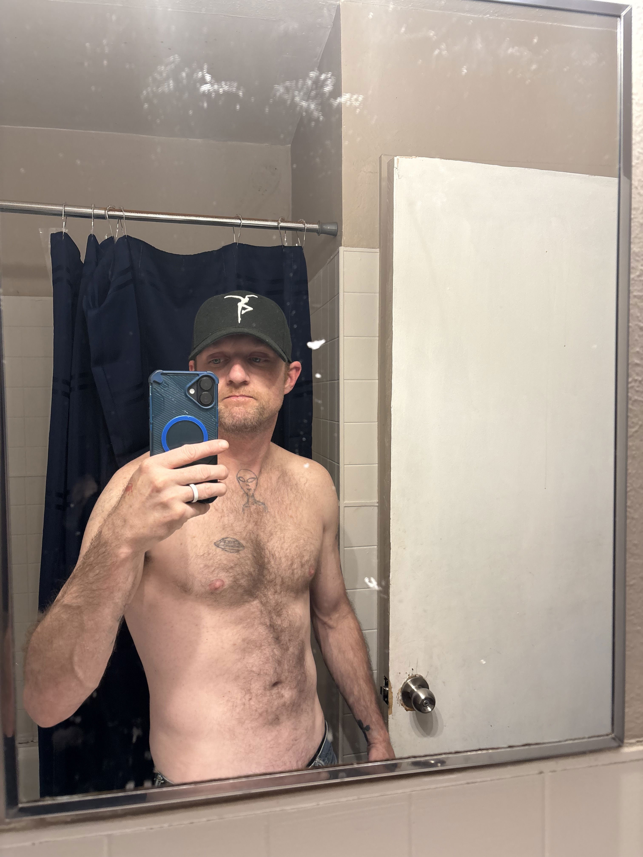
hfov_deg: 53.1
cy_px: 428
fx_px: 644
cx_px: 322
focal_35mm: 26
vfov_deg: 67.3
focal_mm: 5.96
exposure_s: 1/60
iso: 100
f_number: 1.6
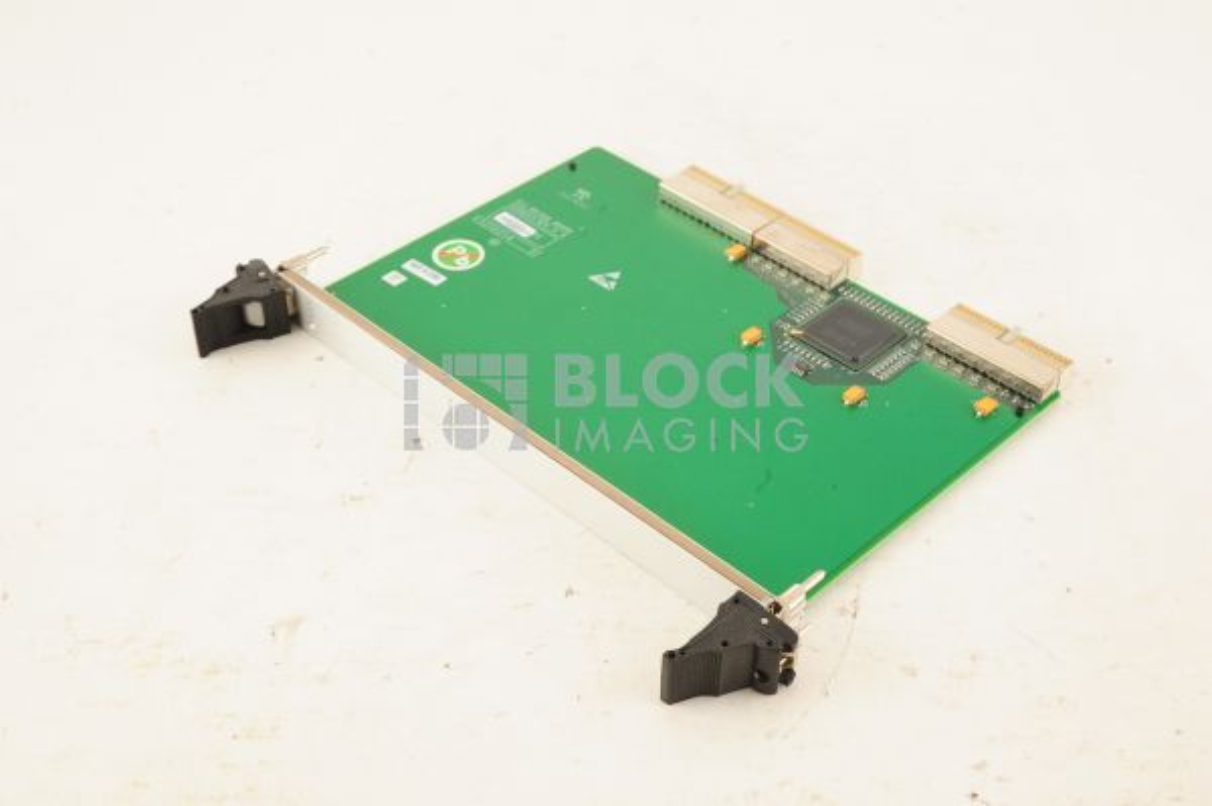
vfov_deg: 26.9
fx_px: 1682
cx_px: 606
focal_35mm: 50
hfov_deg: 39.6
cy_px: 403
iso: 1600
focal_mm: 50
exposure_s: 1/200
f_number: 13
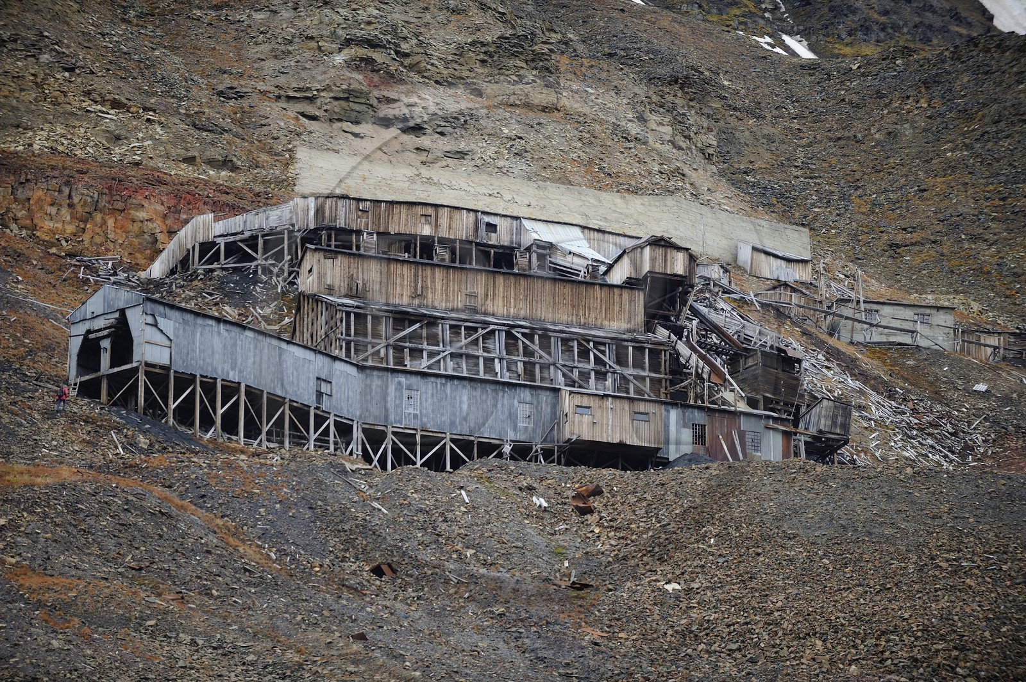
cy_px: 341
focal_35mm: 200
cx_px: 513
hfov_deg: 10.3
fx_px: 5695
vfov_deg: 6.9
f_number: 3.2
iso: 400
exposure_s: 1/320
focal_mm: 200
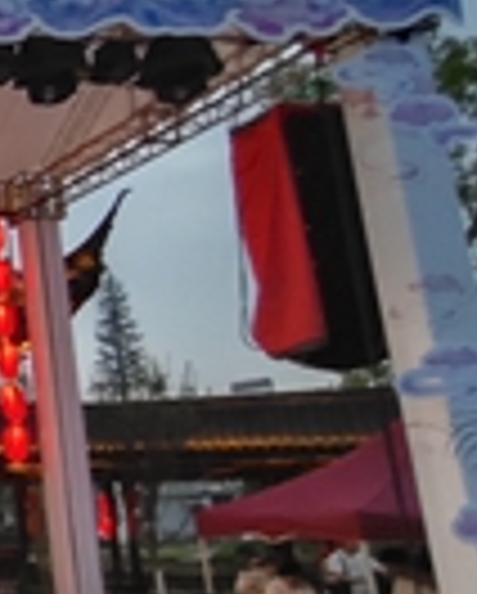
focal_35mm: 59
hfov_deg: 17.2
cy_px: 277
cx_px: -522
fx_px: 1039
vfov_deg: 31.9
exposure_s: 1/241
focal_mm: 2.15
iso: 50
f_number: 2.2
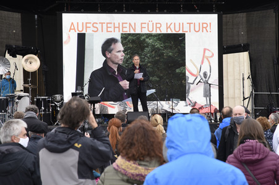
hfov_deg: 19.5
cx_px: 140
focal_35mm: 105
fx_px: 813
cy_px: 92
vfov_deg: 13.0
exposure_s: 1/160
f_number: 8
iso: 400
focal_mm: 105
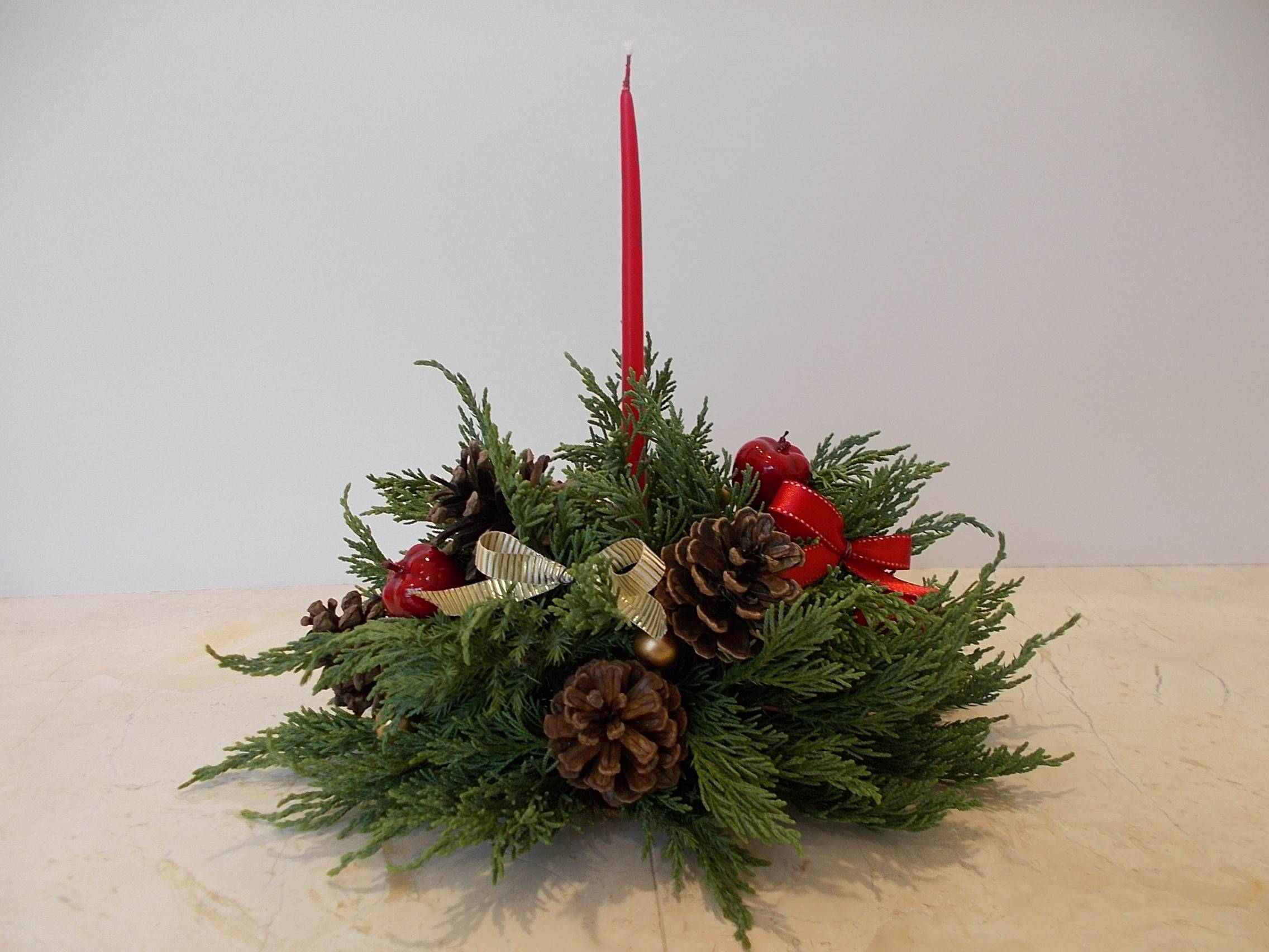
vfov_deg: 53.1
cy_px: 476
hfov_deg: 67.3
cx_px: 634
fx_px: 953
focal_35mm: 26
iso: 100
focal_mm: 4.6
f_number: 3.2
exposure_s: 1/25
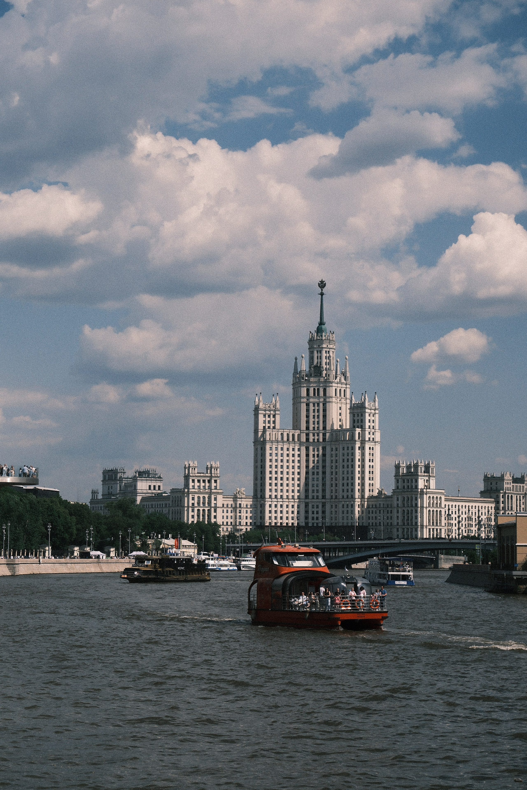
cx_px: 264
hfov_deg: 17.3
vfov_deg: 25.7
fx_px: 1735
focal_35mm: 79
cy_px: 395
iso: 400
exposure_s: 1/3200
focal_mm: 52.4
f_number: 5.6
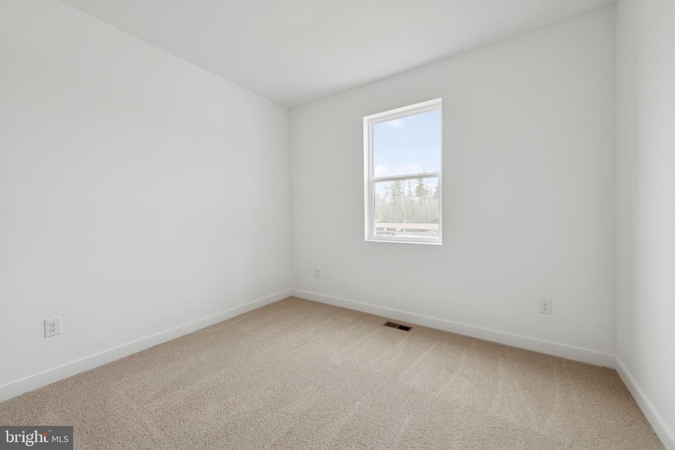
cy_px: 225
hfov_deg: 104.3
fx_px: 262
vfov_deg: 81.2
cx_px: 338
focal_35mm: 14
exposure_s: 1/30
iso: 100
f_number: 8
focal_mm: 14
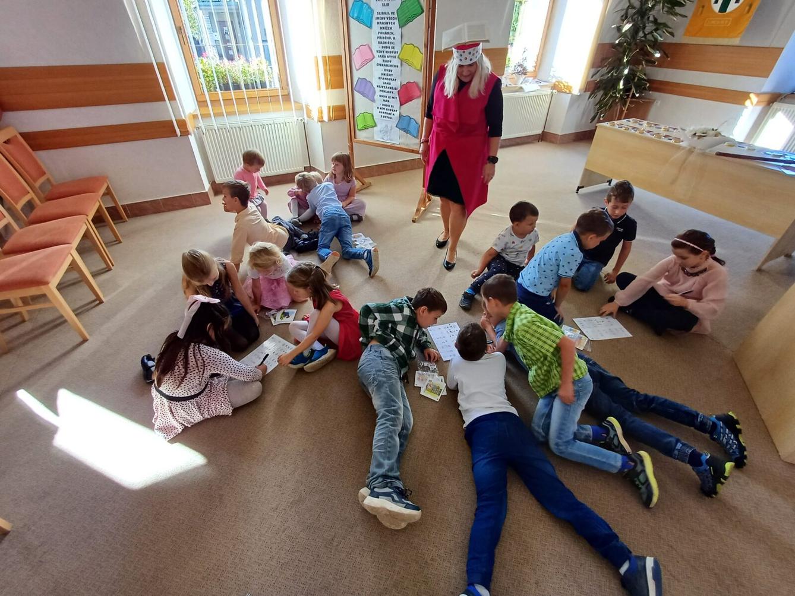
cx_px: 398
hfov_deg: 94.5
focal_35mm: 16
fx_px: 368
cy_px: 298
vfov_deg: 78.1
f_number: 2.2
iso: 100
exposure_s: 1/50
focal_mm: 1.64
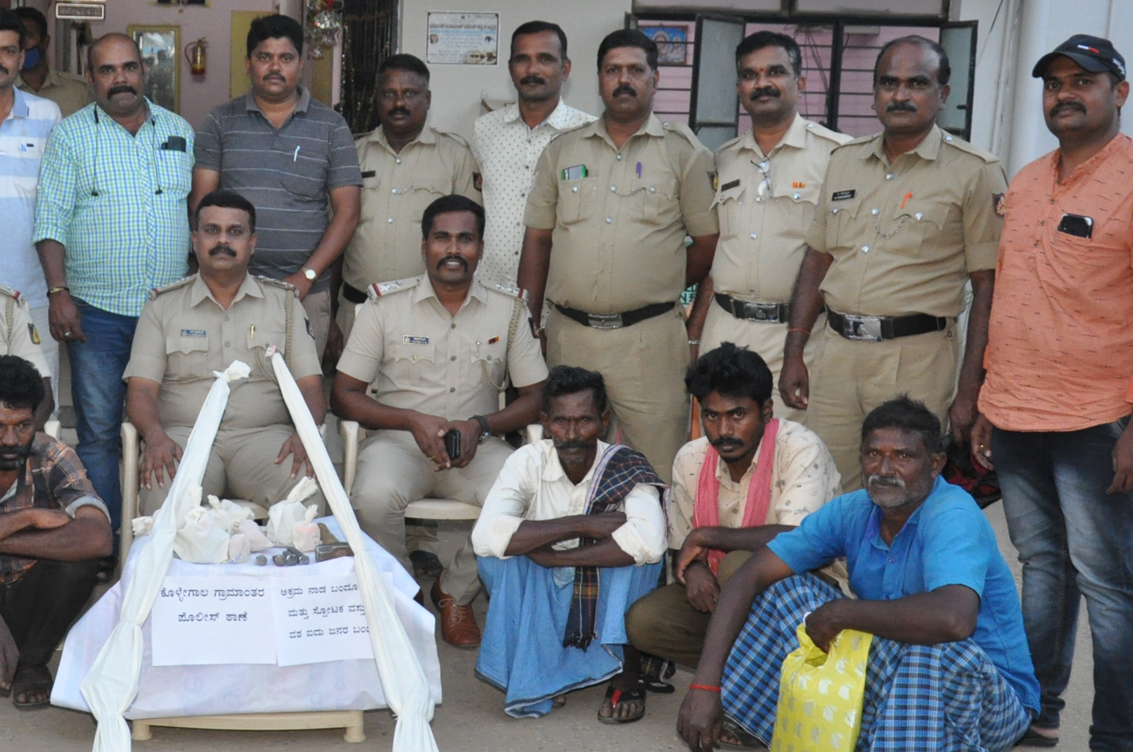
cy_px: 349
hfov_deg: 31.7
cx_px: 255
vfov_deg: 21.9
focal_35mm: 62
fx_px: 1949
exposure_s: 1/125
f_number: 5
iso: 1600
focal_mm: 24
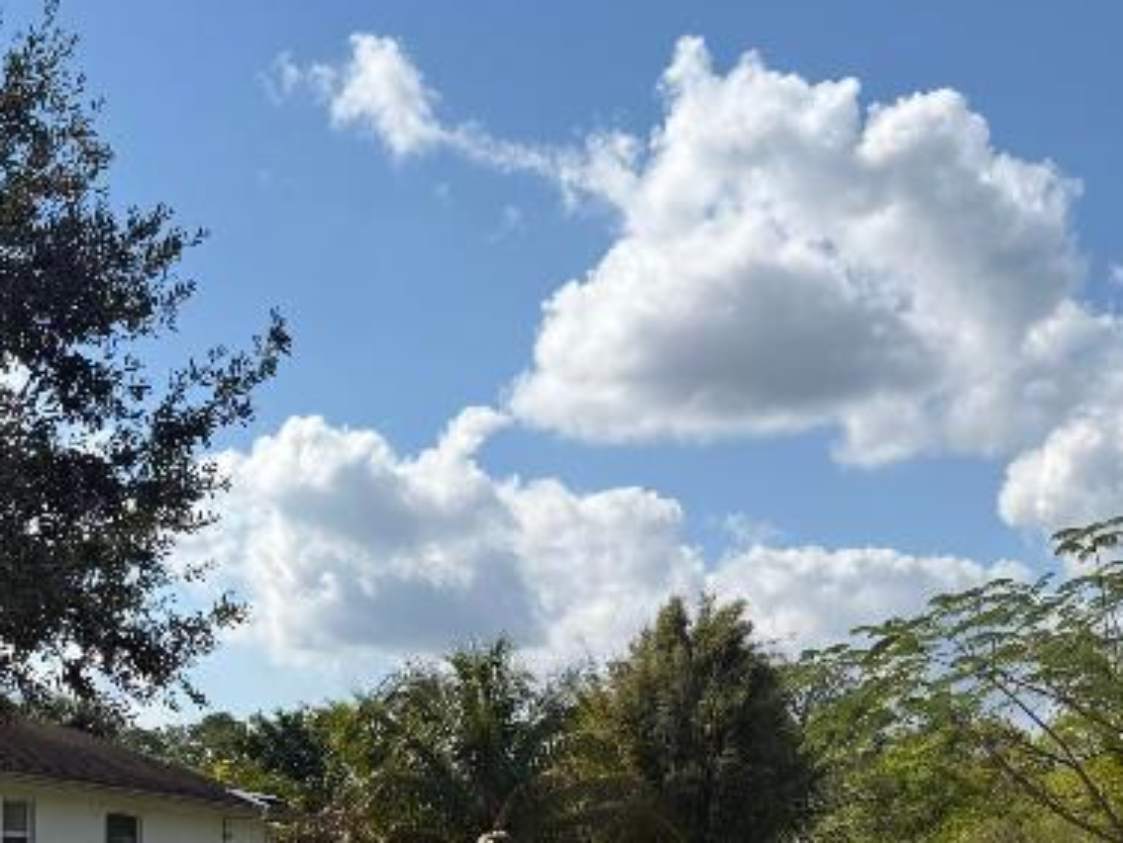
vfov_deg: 21.8
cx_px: 371
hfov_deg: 29.6
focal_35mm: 65
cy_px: 843
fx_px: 2110
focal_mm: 6.76
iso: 80
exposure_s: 1/6711
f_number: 1.78
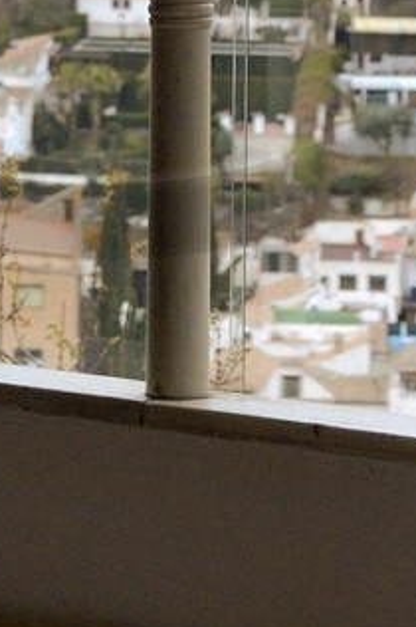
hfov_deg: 5.6
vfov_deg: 8.3
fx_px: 4221
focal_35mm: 243
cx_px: 106
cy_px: -361
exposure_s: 1/80
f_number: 4.5
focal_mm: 48
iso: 1600
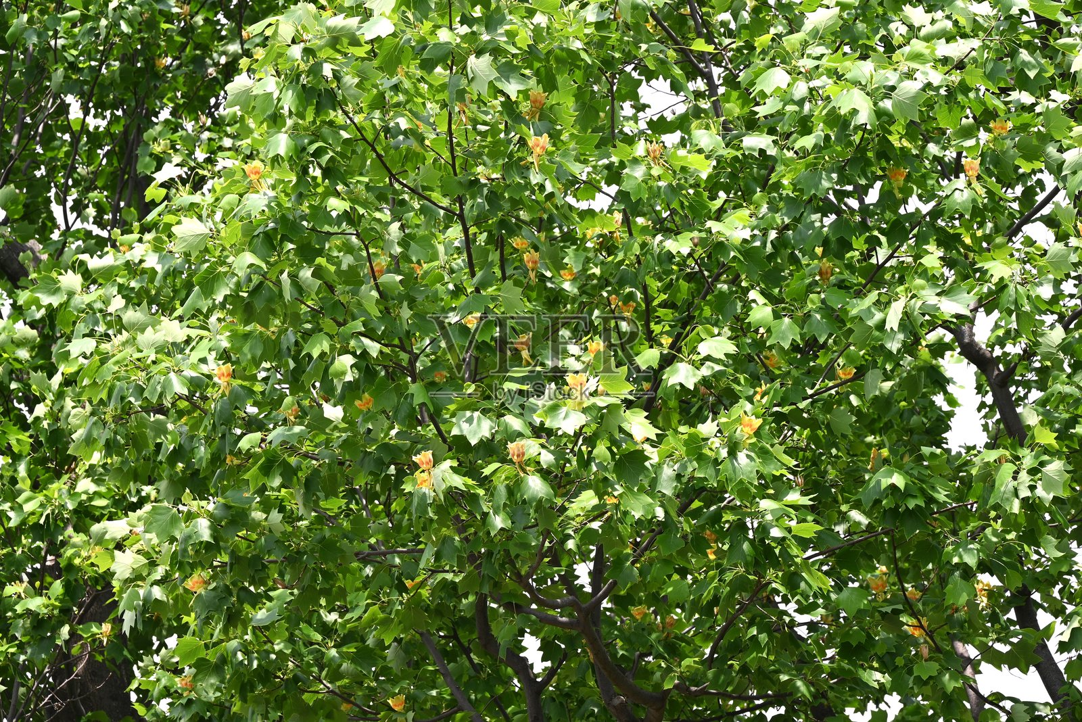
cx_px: 541
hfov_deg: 16.4
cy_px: 361
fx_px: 3758
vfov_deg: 11.0
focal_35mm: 125
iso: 200
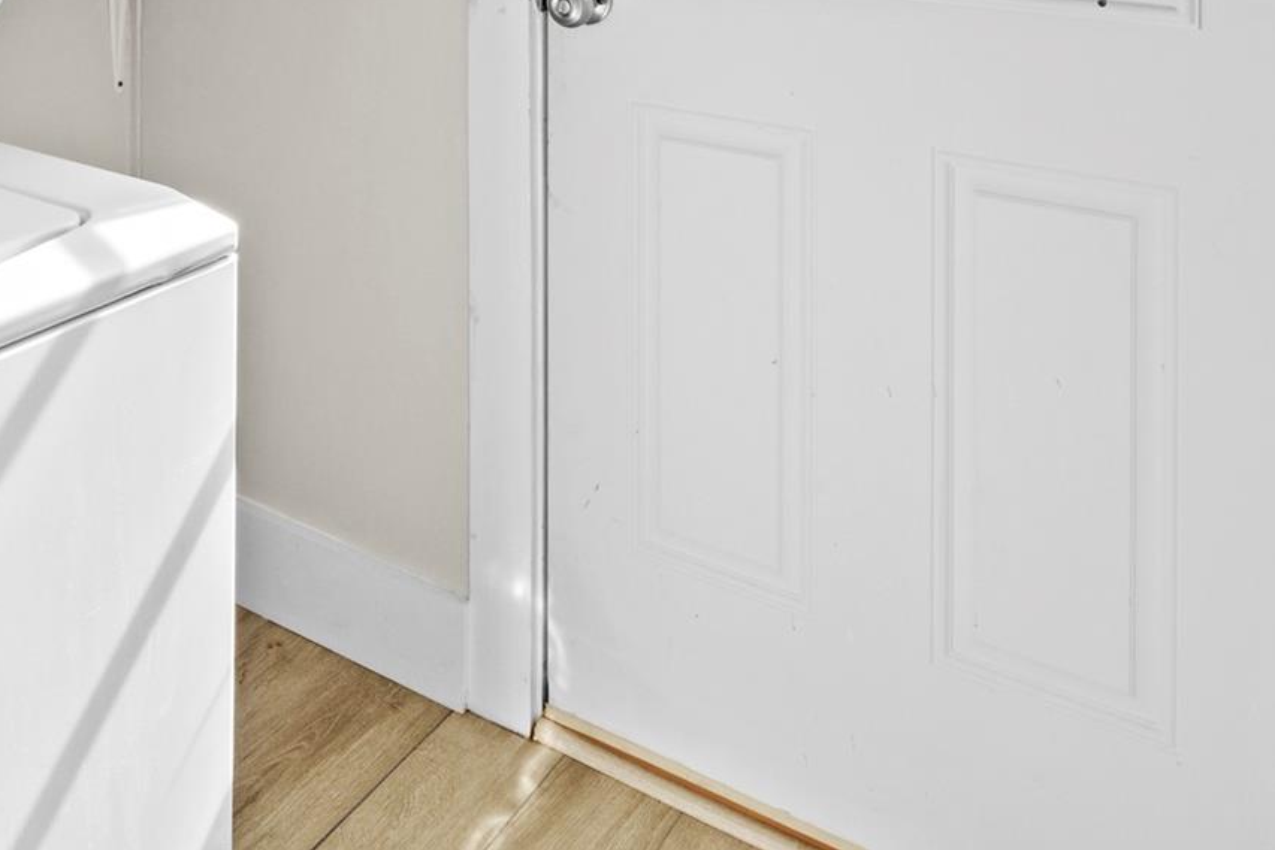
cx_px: 471
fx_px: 1275
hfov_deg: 52.5
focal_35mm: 36
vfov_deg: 31.2
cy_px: -161
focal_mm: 10
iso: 250
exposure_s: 1/5
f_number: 11
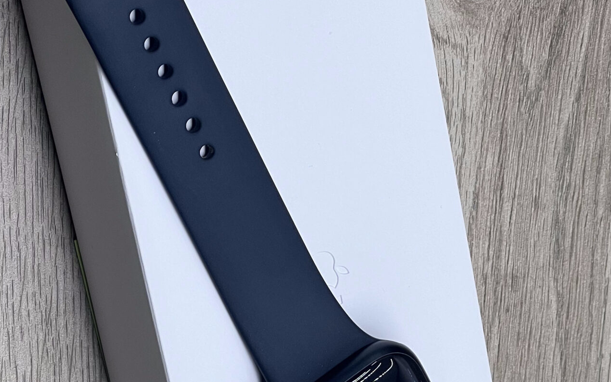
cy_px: 370
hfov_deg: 12.8
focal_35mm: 164
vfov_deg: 8.0
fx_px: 2731
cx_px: 354
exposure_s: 1/100
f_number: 2.8
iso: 32
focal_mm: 9
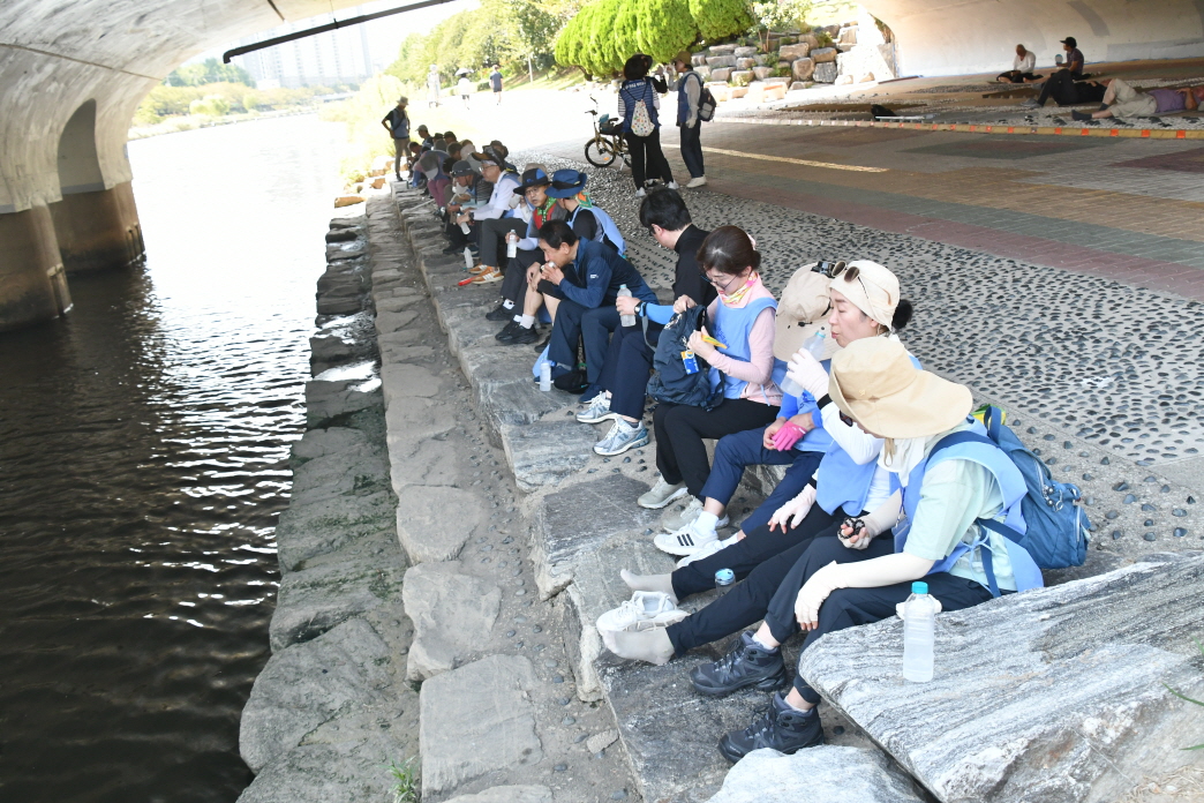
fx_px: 1104
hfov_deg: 57.2
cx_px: 602
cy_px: 402
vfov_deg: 40.0
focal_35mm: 33
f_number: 7.1
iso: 1000
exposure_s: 1/200
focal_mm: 22
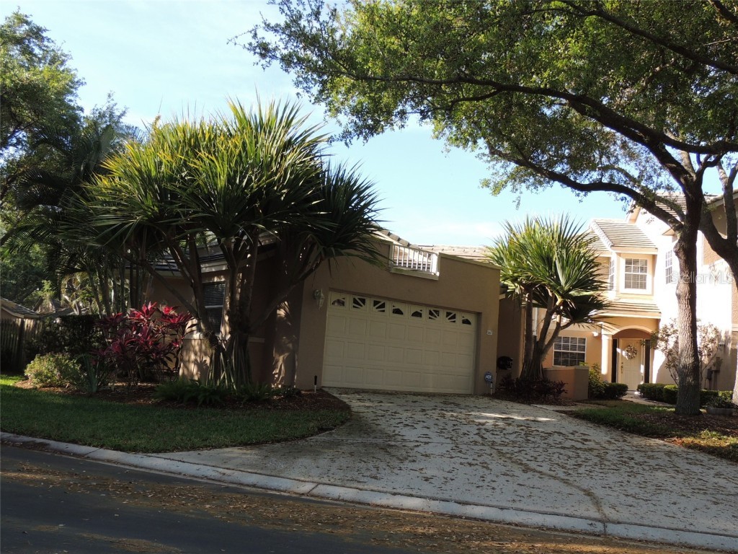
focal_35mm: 33
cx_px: 369
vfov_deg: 42.9
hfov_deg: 55.4
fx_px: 704
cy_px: 277
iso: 100
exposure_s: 1/400
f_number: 3.2
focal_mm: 5.8
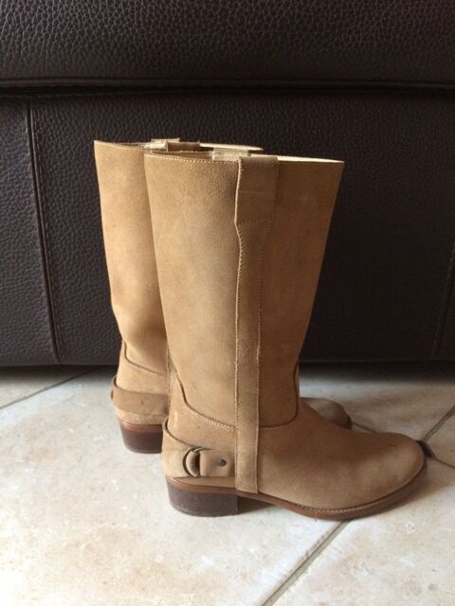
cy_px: 303
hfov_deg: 48.2
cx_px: 228
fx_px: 508
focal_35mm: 29
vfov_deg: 61.7
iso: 250
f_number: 2.2
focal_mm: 4.15
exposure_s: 1/25
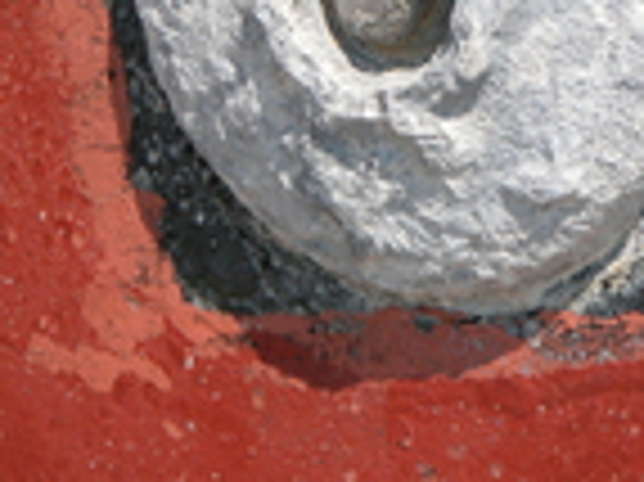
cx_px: 446
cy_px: 41
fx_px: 11636
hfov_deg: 3.2
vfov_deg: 2.4
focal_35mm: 626
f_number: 6.4
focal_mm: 52.4
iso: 100
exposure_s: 1/488
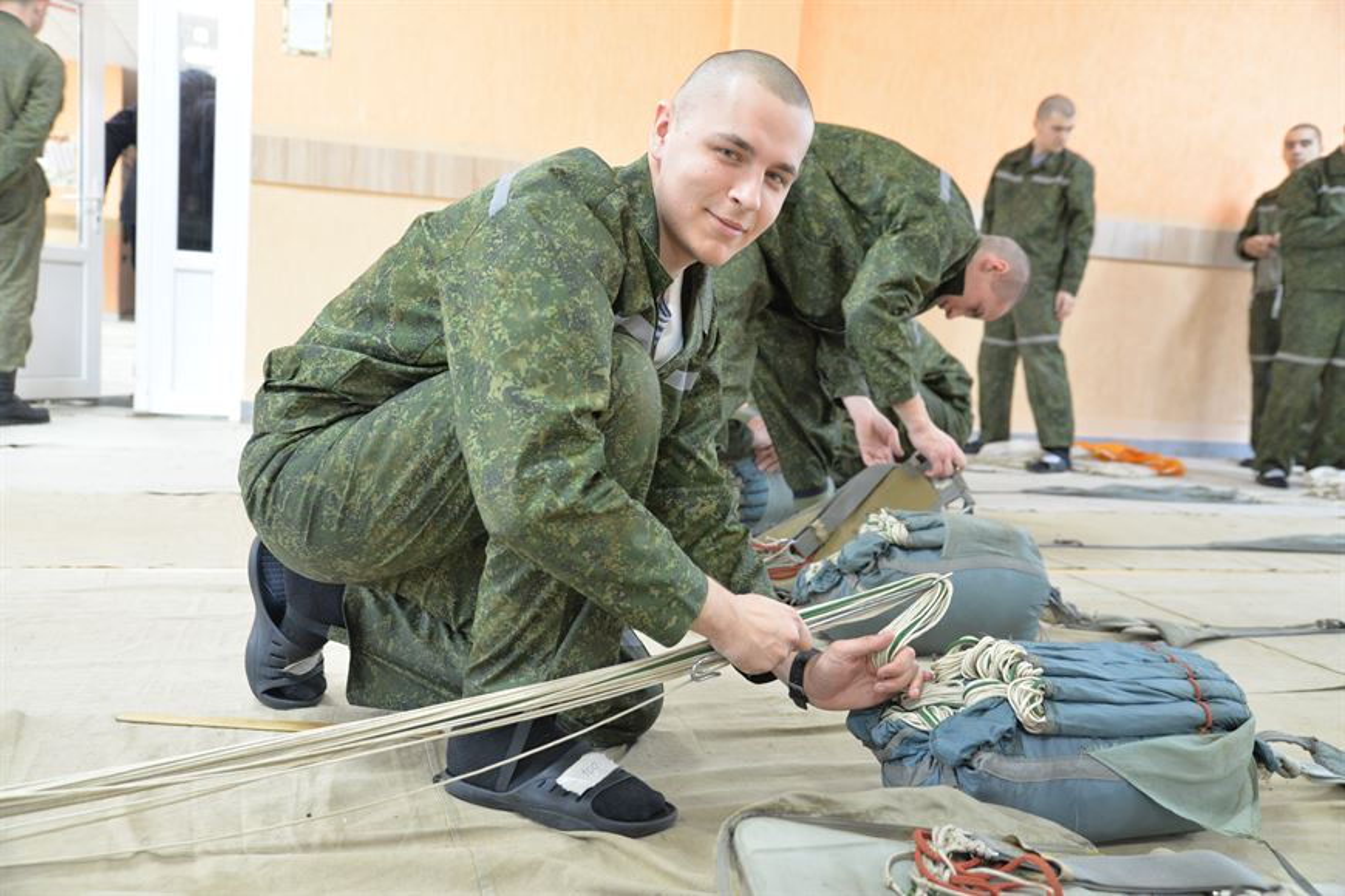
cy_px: 448
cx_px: 672
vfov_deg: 37.9
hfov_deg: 54.4
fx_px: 1308
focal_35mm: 35
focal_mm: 35
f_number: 4
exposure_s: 1/20
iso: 1600
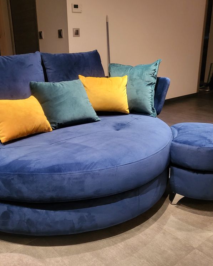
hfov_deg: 43.2
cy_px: 133
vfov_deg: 52.8
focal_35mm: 34
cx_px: 87
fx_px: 268
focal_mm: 4.25
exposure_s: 1/33
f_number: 1.8
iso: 500
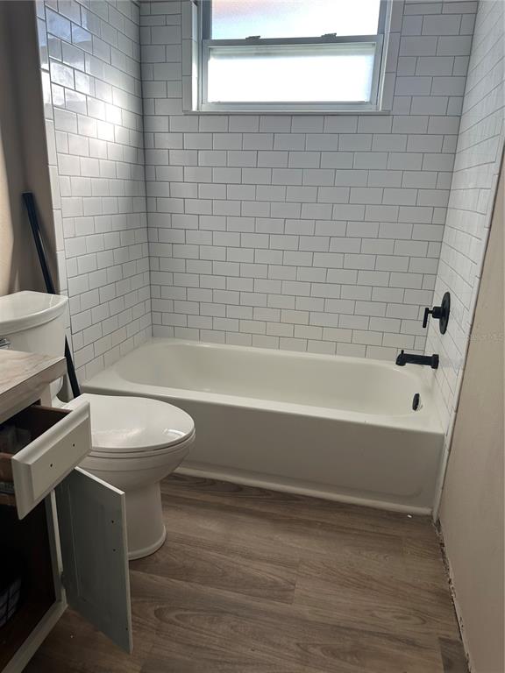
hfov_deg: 56.8
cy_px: 336
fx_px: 467
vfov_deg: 71.6
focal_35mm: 24
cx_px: 252
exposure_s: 1/120
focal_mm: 6.86
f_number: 1.78
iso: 100
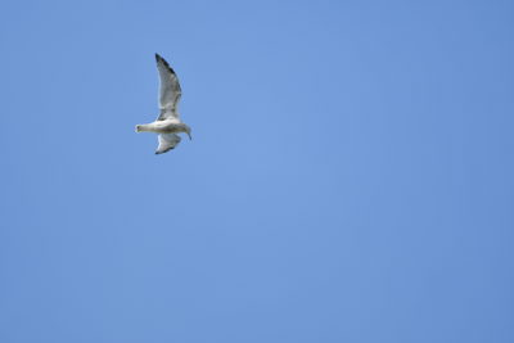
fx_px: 12854
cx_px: 257
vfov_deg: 1.5
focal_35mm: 900
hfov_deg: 2.3
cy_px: 172
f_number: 6.3
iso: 100
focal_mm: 600
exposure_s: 1/320
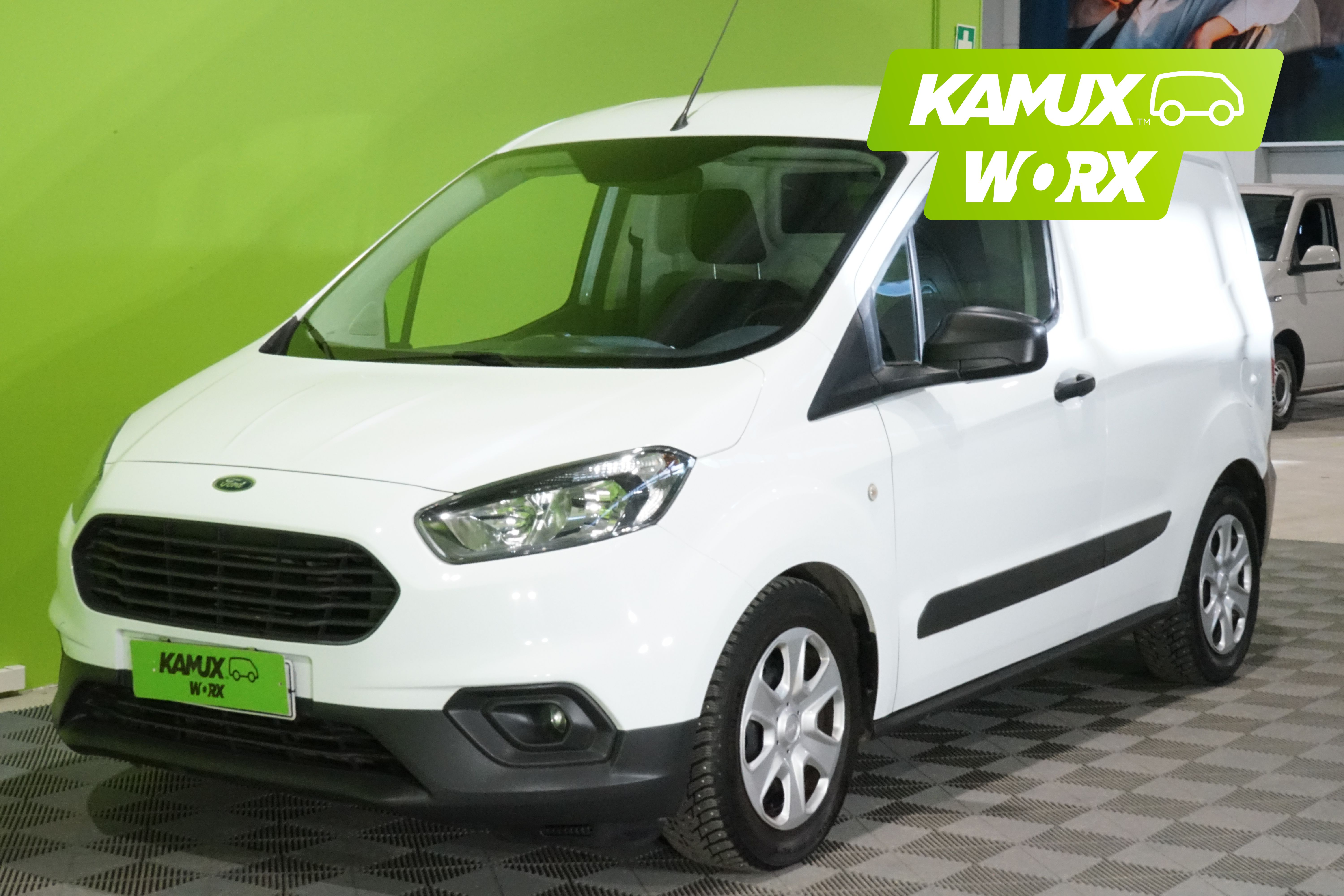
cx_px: 672
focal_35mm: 58
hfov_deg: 34.5
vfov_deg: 23.4
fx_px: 2165
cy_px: 448
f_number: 29
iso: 6400
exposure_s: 1/20
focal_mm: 58
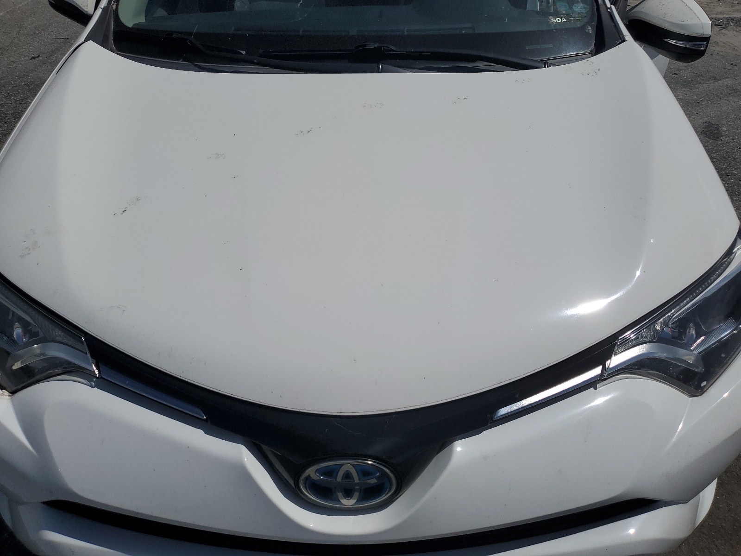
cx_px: 370
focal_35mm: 26
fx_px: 557
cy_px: 278
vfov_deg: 53.1
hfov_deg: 67.3
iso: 54
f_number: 1.5
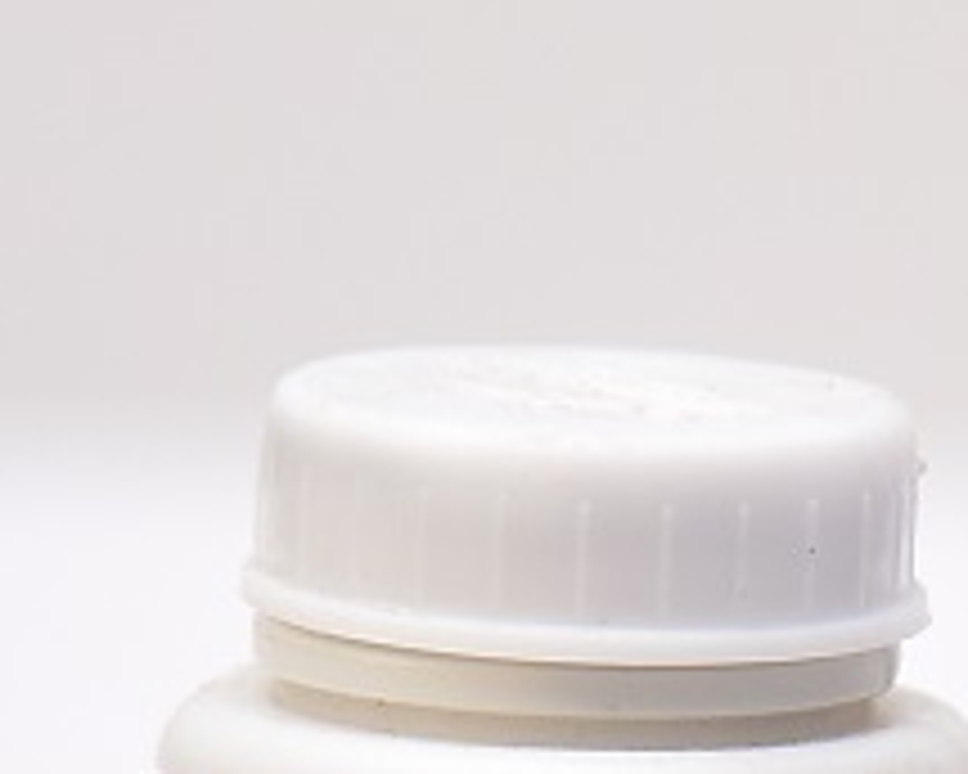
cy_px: 1143
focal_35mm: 252
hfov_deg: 7.7
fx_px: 7220
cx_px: 567
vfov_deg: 6.1
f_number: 4
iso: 1600
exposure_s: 1/160
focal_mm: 110
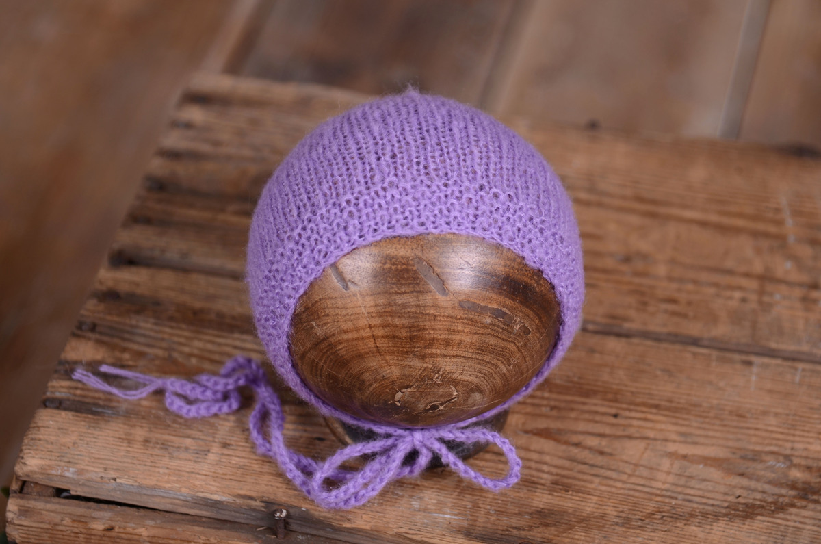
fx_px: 2663
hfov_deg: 17.5
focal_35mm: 117
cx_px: 410
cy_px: 272
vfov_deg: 11.7
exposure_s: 1/100
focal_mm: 78
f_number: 4
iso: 100
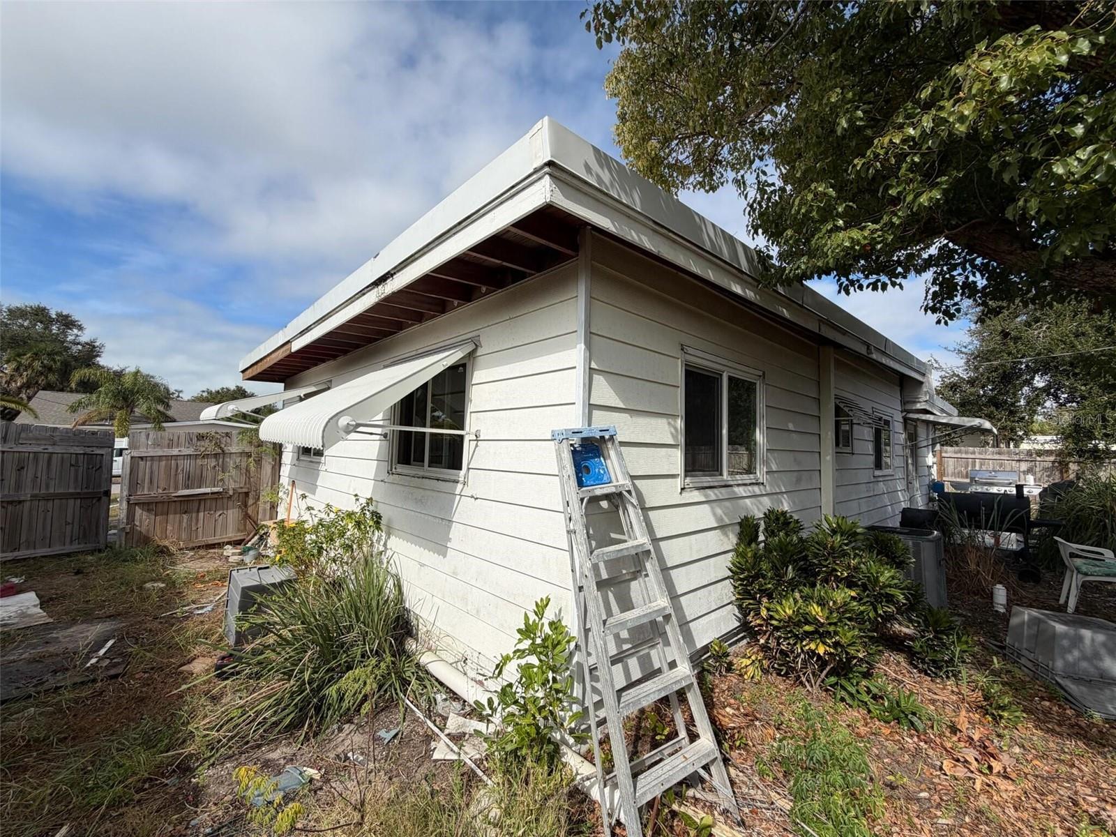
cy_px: 418
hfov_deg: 102.1
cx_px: 558
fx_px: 451
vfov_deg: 85.7
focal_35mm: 14
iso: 20
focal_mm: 2.22
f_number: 2.2
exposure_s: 1/1211
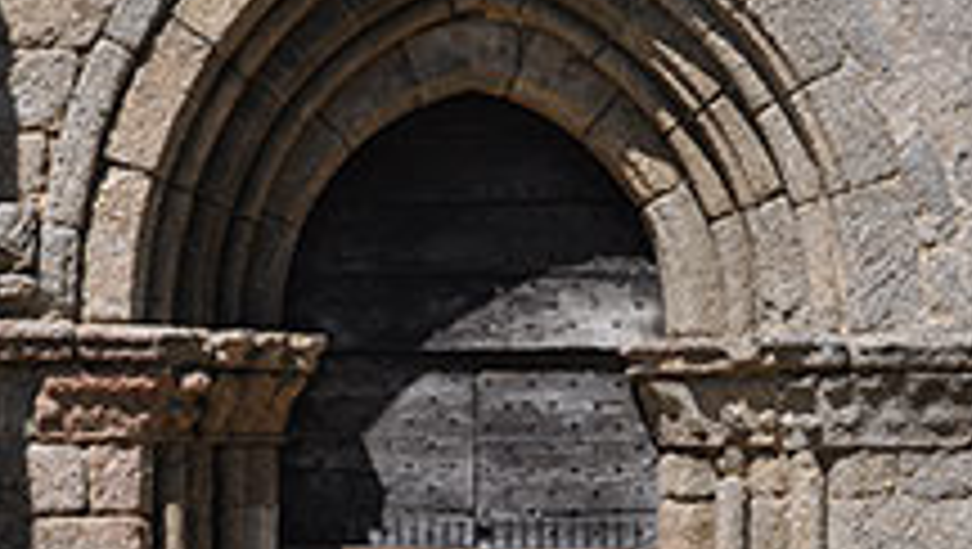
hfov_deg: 25.0
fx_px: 2193
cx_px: 513
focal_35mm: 85
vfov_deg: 14.1
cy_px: 508
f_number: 14
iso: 200
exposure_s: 1/200
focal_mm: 26
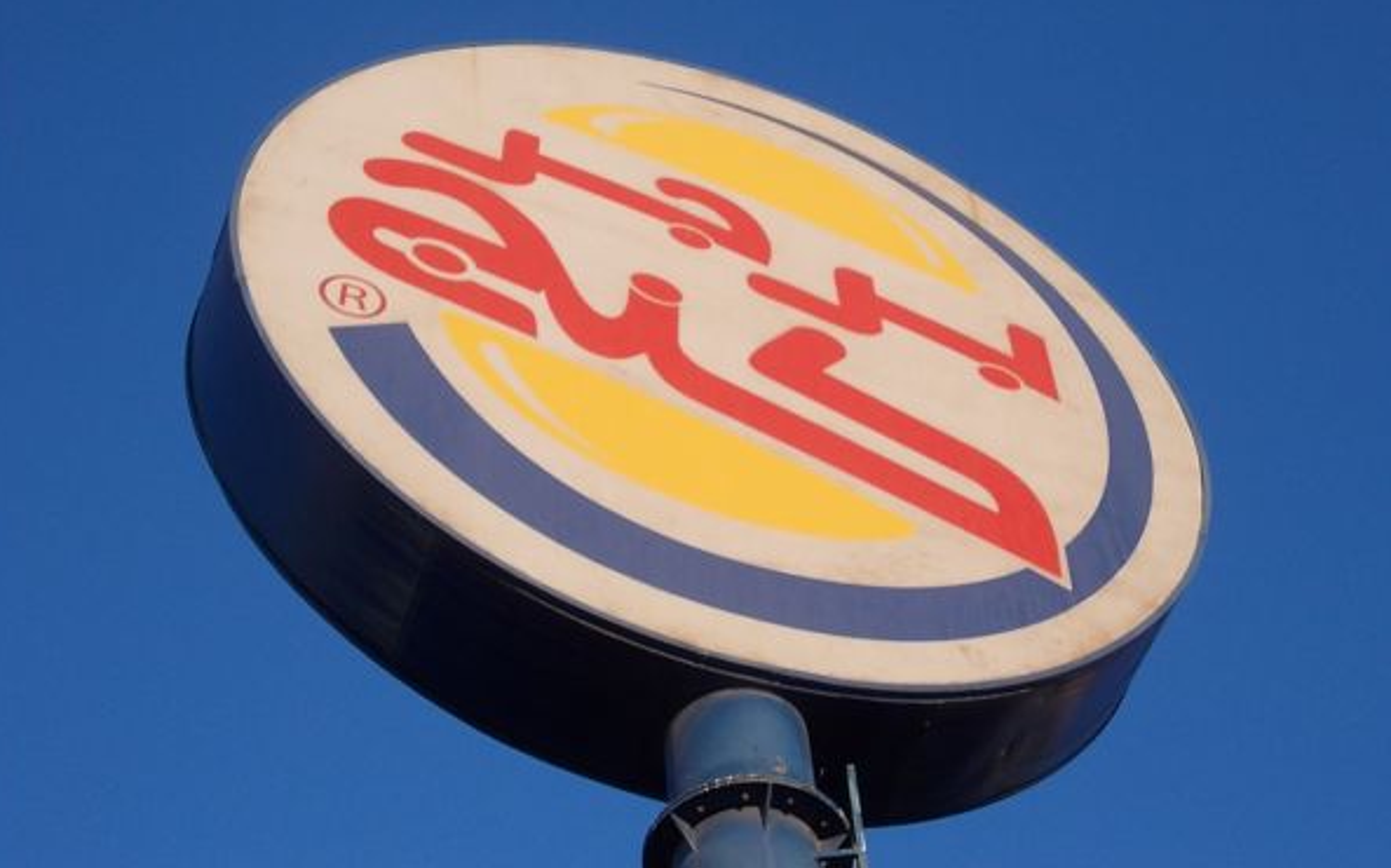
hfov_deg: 23.6
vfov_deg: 14.8
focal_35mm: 88
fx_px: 3334
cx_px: 692
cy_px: 364
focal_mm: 11.6
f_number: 4.8
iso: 80
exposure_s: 1/250
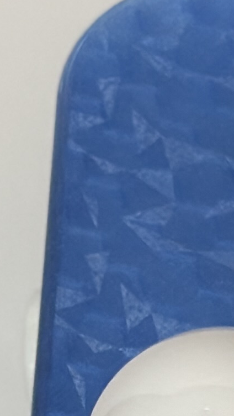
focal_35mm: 280
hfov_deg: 4.1
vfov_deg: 7.6
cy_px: 625
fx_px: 3086
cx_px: 912
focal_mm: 6.86
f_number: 1.78
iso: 160
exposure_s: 1/60
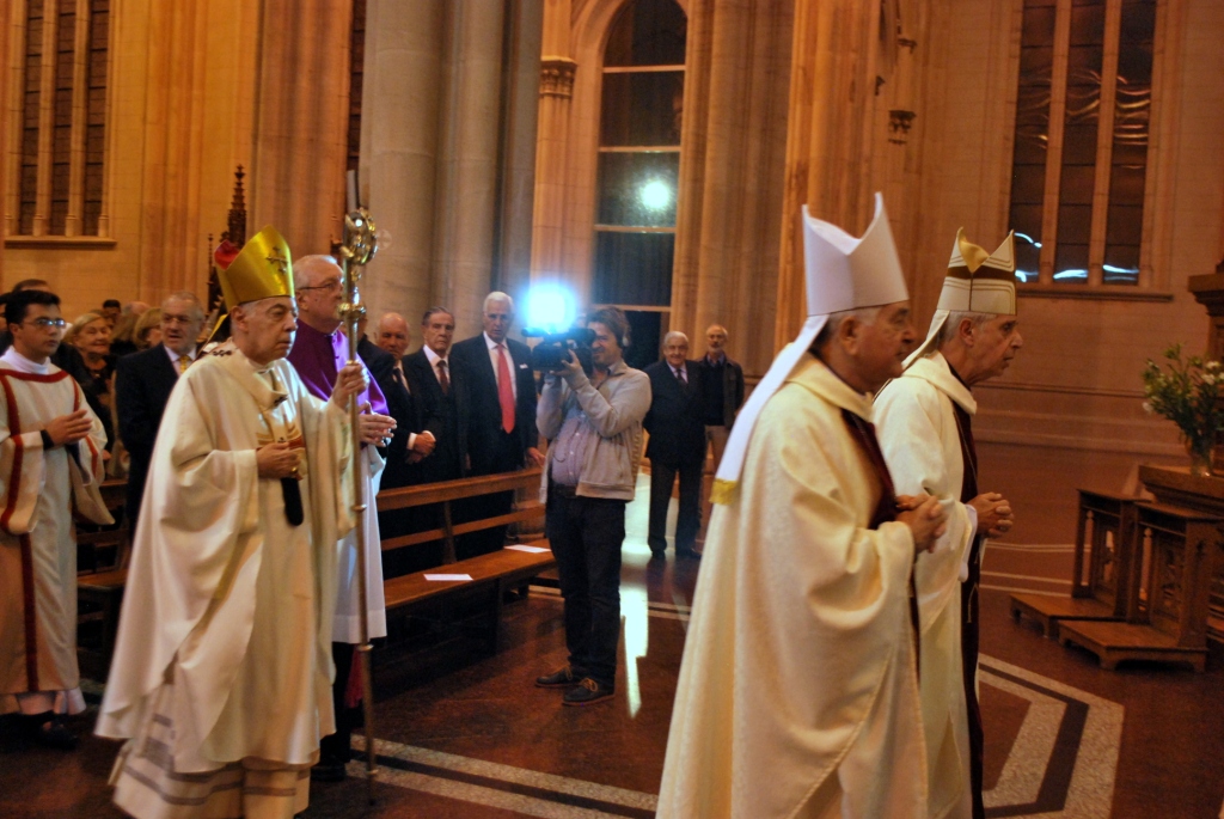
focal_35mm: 36
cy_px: 410
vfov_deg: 37.0
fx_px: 1225
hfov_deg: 53.1
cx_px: 612
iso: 720
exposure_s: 1/30
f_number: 4.2
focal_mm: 24
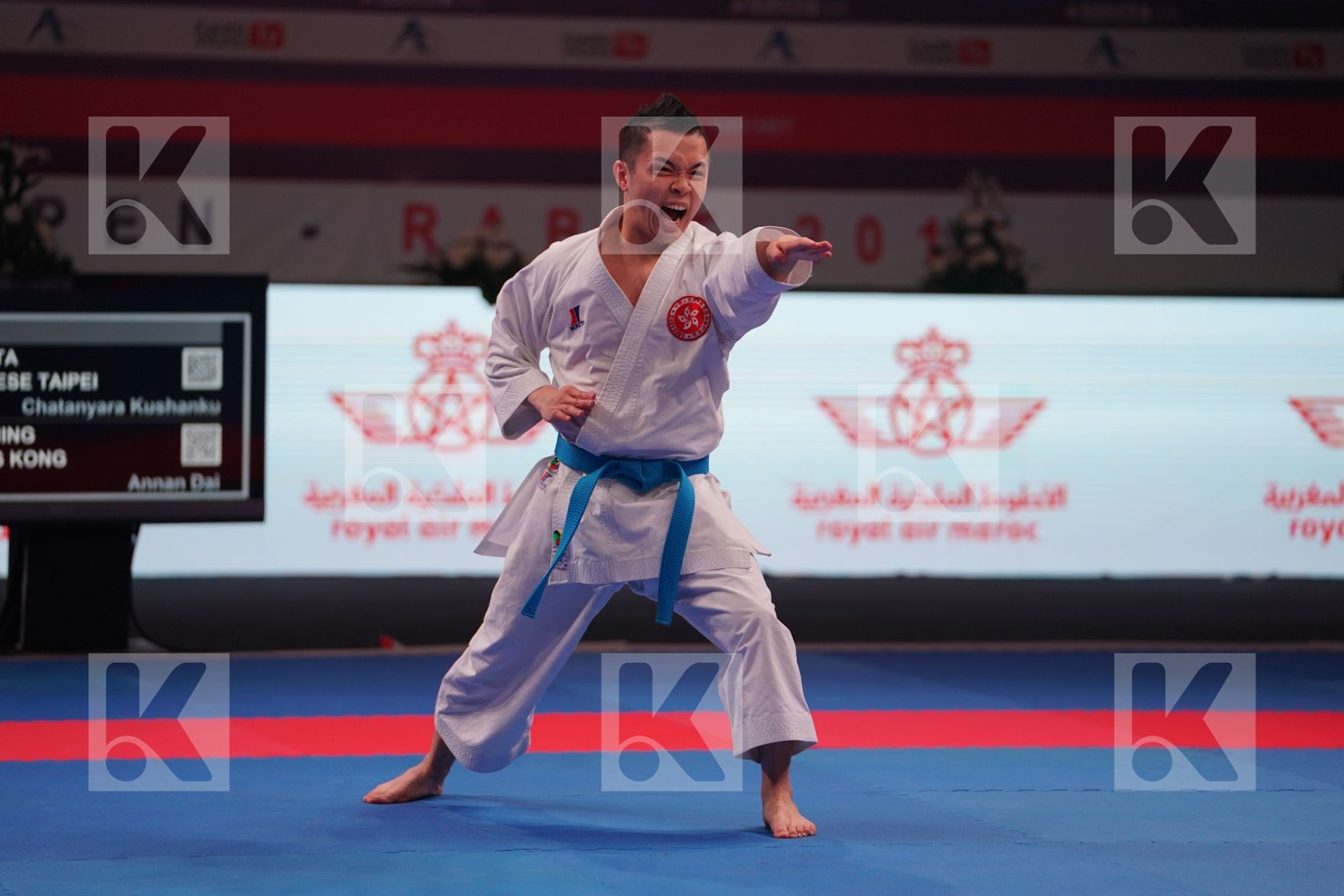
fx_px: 5525
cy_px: 453
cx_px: 672
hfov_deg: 13.9
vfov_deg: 9.3
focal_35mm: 148
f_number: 2.8
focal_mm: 146
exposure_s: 1/500
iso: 800
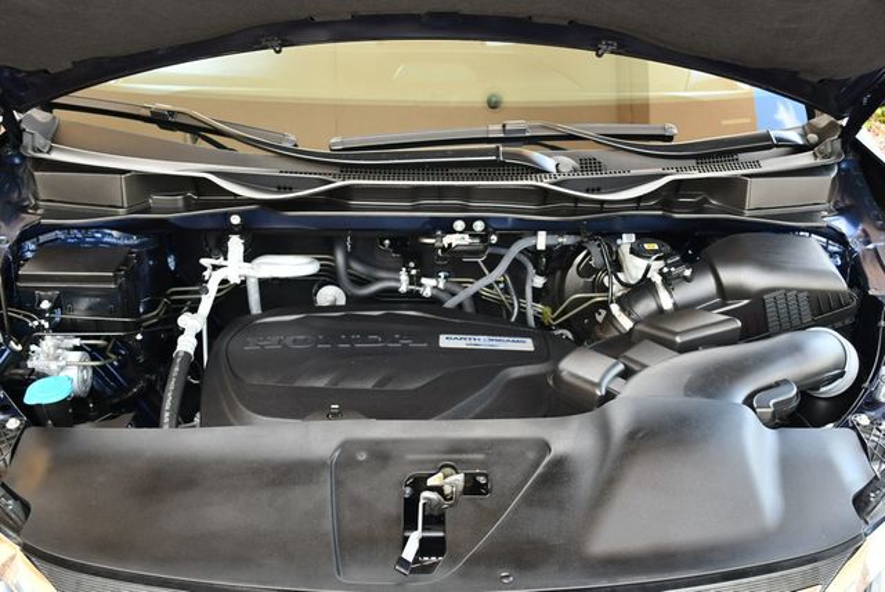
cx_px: 442
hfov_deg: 53.1
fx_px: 886
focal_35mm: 36
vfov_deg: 36.9
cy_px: 296
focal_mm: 18
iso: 560
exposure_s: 1/250
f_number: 3.5
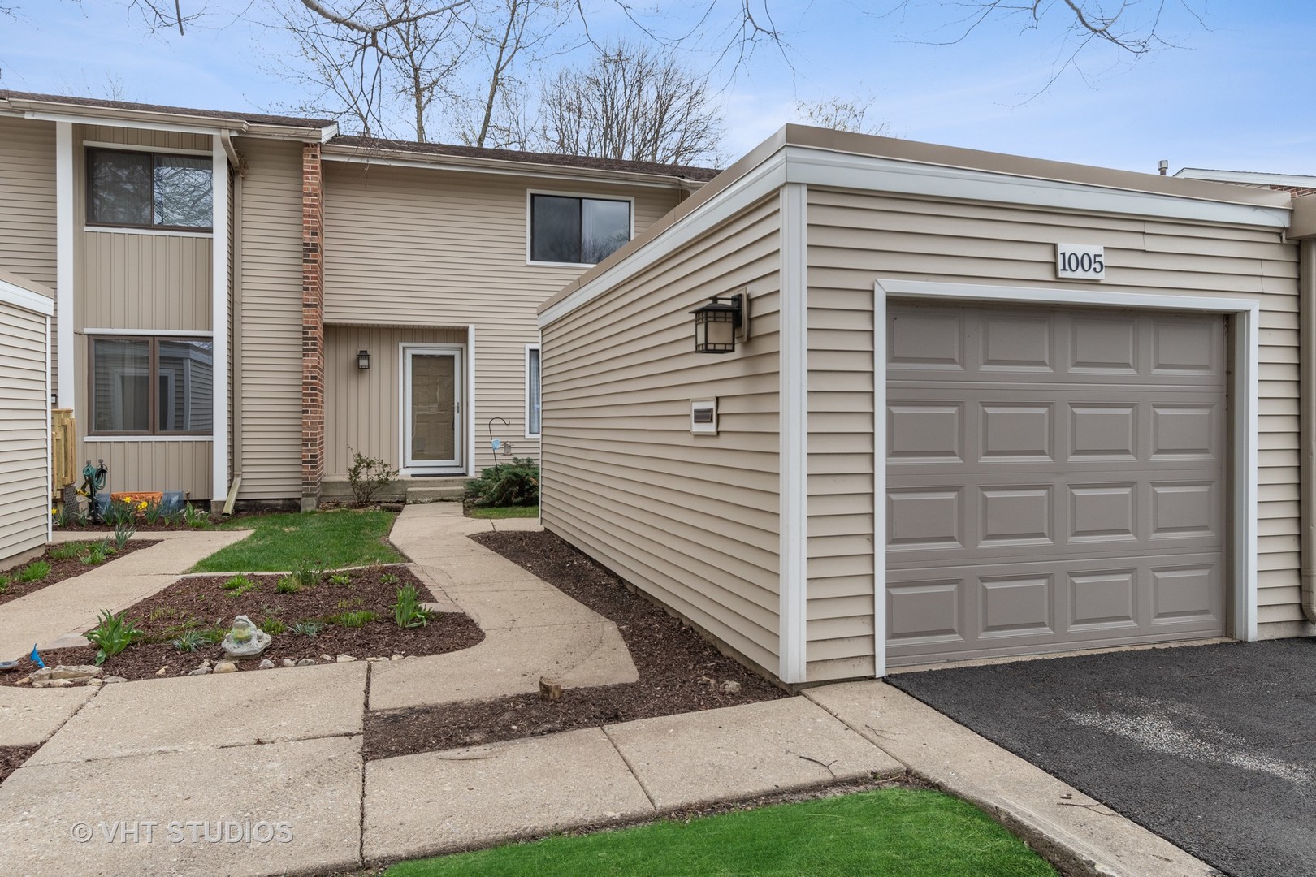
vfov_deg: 56.1
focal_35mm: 22
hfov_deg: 77.3
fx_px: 822
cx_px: 658
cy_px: 438
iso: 320
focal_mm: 15
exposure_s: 1/320
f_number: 8
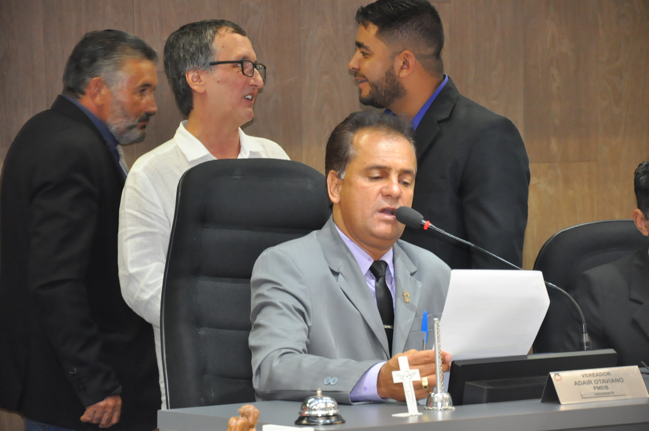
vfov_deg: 8.7
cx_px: 324
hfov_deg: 13.1
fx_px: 2836
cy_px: 216
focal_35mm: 158
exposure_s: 1/60
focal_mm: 105
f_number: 5.6
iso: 2000
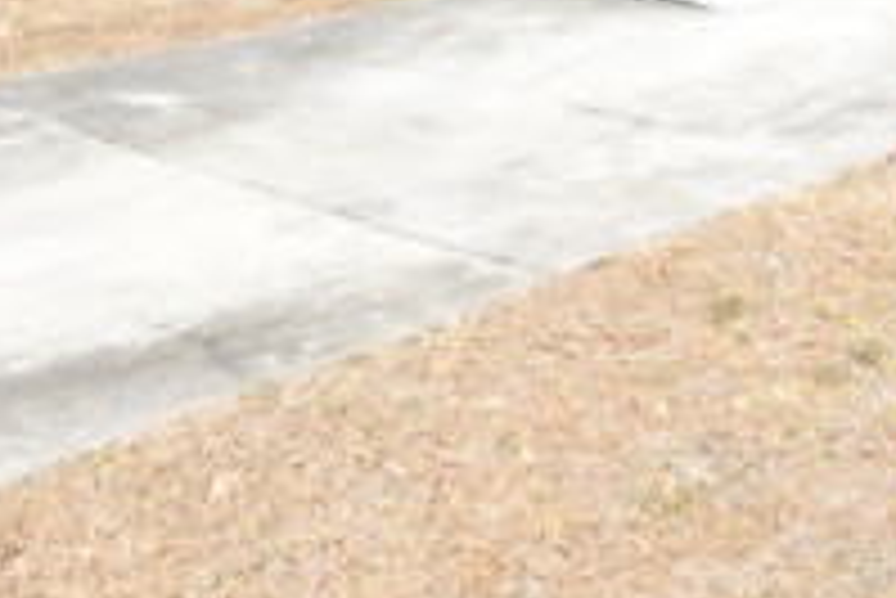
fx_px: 1619
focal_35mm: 65
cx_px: 779
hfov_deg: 29.8
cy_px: -288
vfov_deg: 18.6
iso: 800
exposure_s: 1/4000
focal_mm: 12
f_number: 3.8
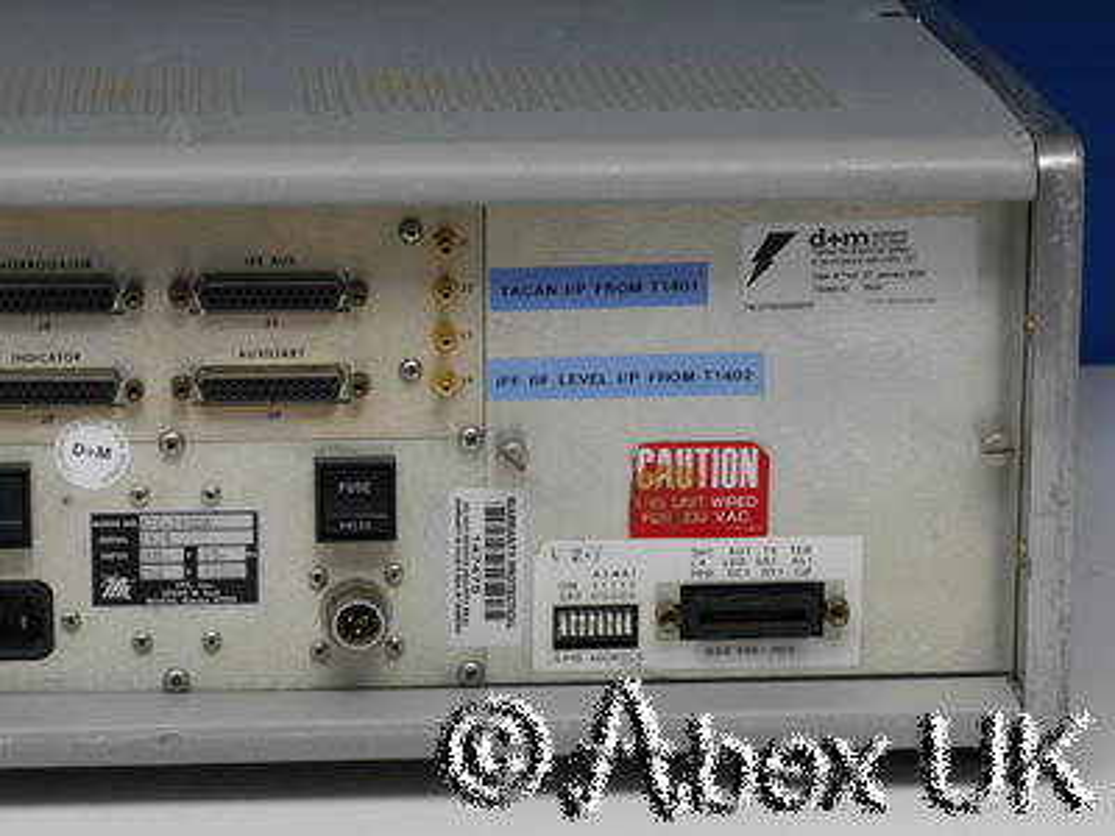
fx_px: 4187
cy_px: 418
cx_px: 558
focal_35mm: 130
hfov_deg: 15.2
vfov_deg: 11.4
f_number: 11
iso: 400
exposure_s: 1/15
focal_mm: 65
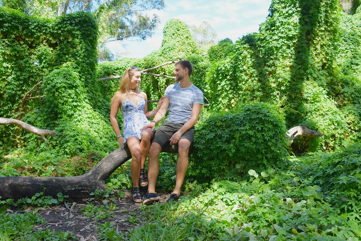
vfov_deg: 43.7
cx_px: 180
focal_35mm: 30
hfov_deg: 61.9
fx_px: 301
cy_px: 120
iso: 200
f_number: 5.6
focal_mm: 20
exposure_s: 1/200
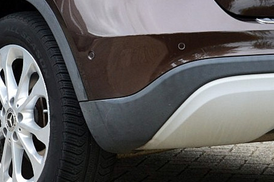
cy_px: -62
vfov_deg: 7.8
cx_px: 101
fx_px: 1316
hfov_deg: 11.9
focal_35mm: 173
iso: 400
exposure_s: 1/160
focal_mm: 32
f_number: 9
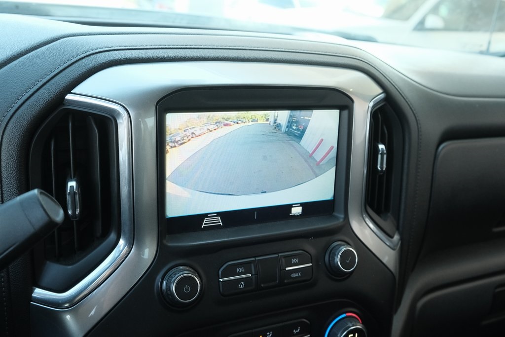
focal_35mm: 36
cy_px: 168
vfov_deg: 36.9
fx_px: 505
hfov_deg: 53.1
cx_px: 252
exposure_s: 1/200
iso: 2500
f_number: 5
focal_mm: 24.3
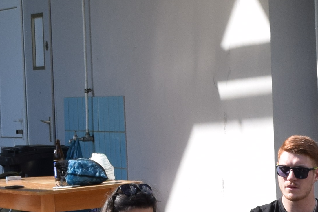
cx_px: 370
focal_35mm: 246
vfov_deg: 5.6
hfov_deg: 8.3
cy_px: 191
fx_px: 2173
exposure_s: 1/250
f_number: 8
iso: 280
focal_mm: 30
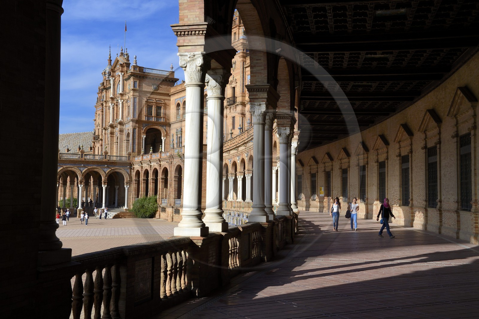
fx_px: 585
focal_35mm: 44
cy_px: 160
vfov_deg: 30.5
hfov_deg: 44.5
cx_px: 240
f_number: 11
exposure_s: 1/250
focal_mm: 44
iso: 200
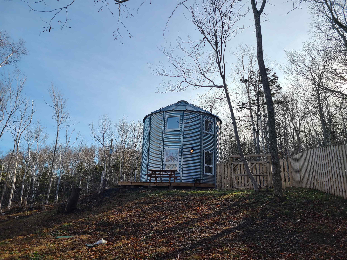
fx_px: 261
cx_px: 174
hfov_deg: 67.3
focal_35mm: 26
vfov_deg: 53.1
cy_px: 130
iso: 40
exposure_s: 1/2140
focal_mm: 5.4
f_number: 1.8
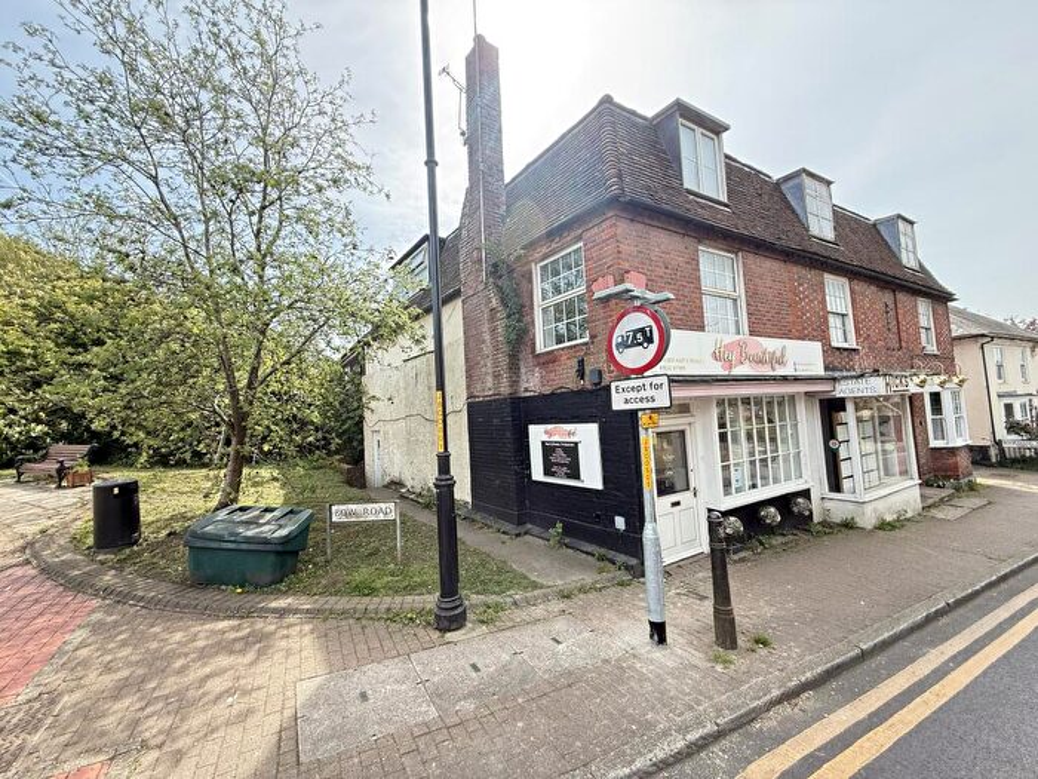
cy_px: 390
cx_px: 519
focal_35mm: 14
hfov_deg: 102.1
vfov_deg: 85.7
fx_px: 420
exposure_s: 1/433
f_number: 2.2
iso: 64
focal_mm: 2.22
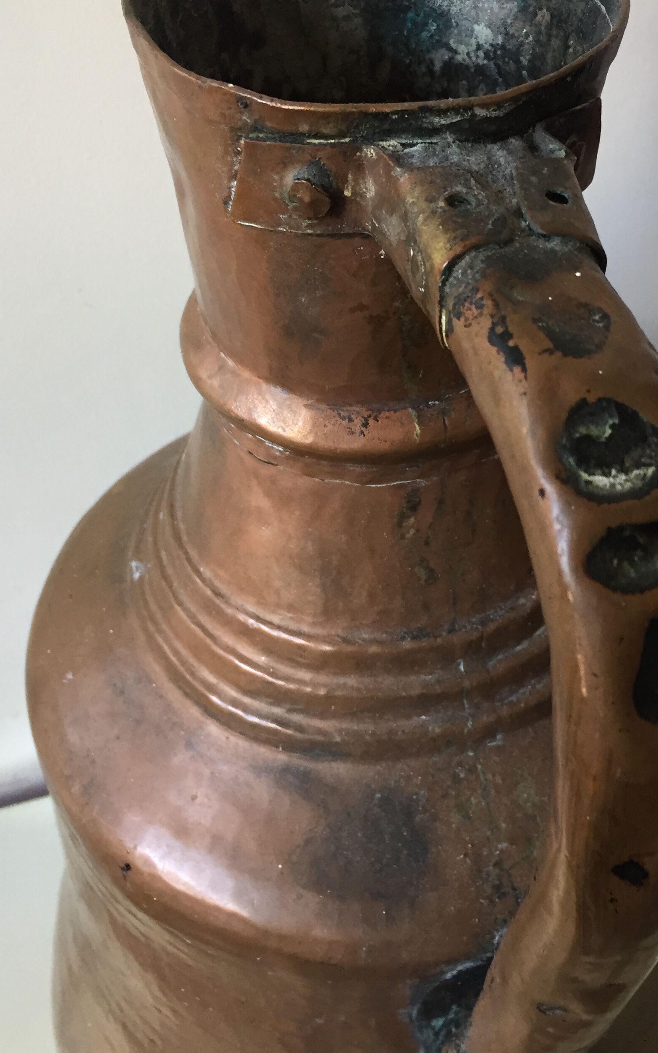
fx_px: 1147
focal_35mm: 40
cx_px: 421
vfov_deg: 49.2
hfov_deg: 31.8
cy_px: 494
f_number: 2.2
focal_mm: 4.15
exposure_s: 1/33
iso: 125
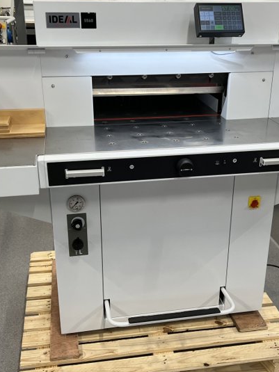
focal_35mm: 43
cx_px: 154
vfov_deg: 43.9
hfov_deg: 33.6
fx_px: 462
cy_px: 180
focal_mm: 5.7
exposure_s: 1/121
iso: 125
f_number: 1.5
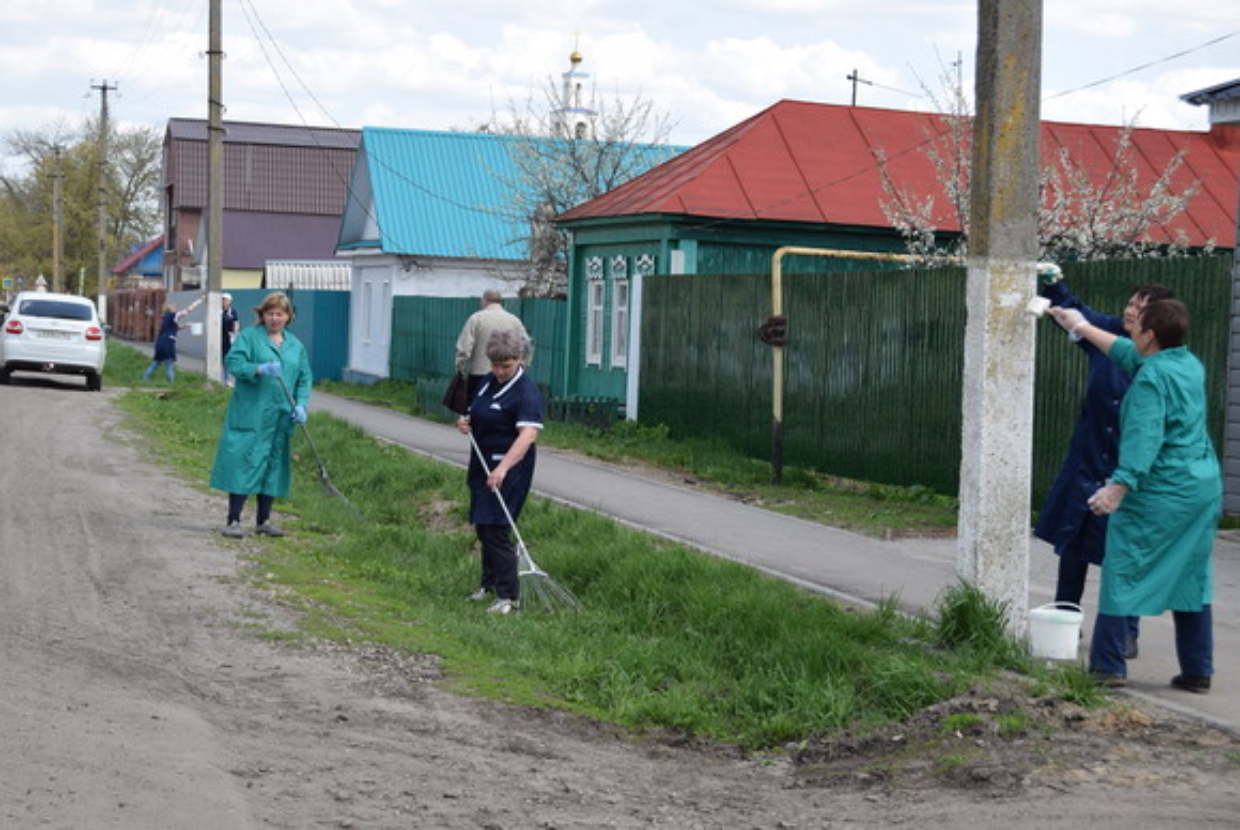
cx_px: 620
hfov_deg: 28.0
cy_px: 415
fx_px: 2482
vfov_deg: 19.0
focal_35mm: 72
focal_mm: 48
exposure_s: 1/250
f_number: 8
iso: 200
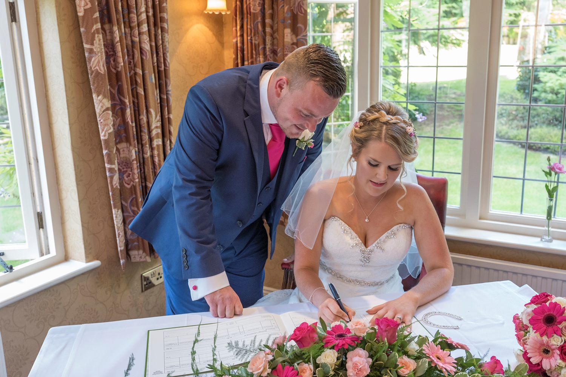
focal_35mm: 36
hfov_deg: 53.1
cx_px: 283
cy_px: 188
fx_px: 566
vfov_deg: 36.9
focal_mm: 36
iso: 1250
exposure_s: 1/80
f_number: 5.6
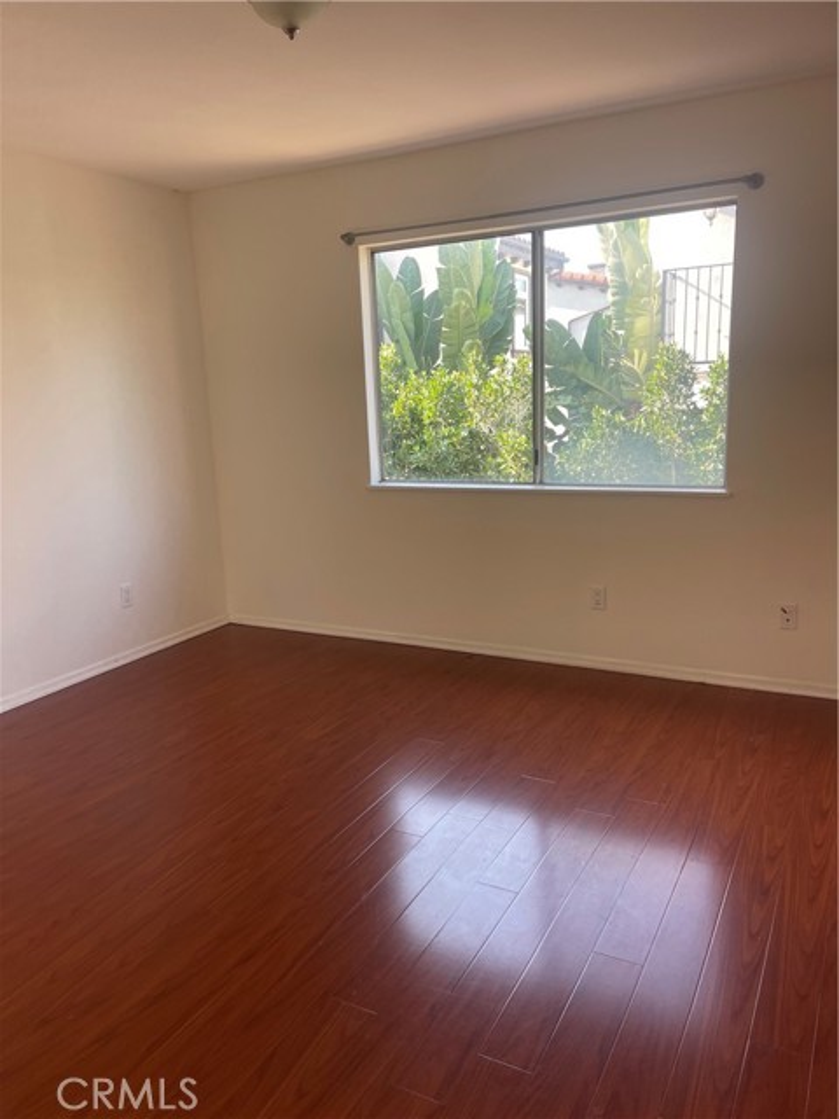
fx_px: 808
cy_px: 560
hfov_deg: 54.9
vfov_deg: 69.4
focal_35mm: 25
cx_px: 420
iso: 40
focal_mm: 5.1
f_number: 1.6
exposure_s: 1/121
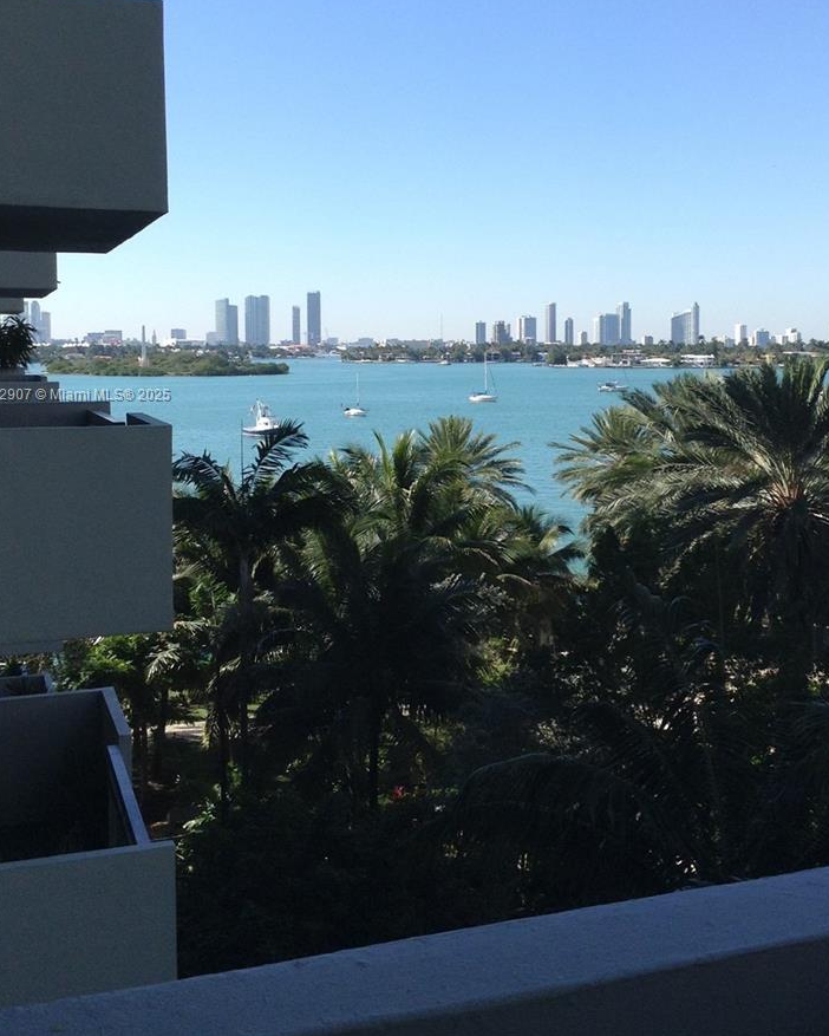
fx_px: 1349
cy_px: 396
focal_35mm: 44
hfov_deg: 34.1
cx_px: 483
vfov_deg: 41.7
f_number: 2.4
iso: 32
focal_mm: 3.3
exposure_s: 1/852
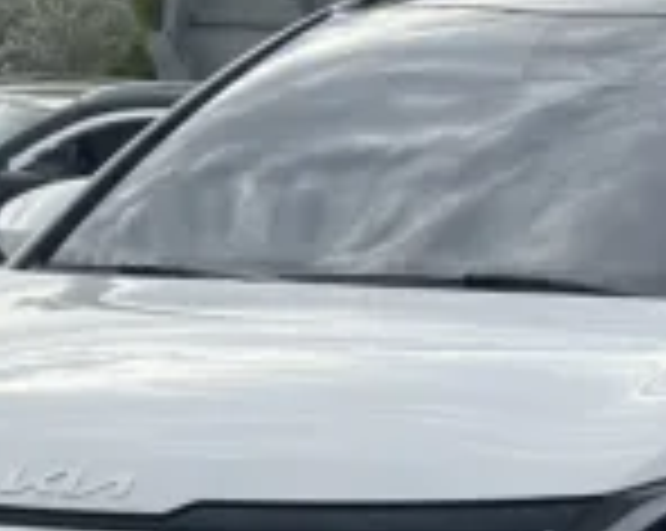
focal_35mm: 270
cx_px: 567
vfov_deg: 5.7
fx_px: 5315
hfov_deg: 7.2
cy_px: 477
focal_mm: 7.5
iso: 32
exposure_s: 1/501
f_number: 2.2
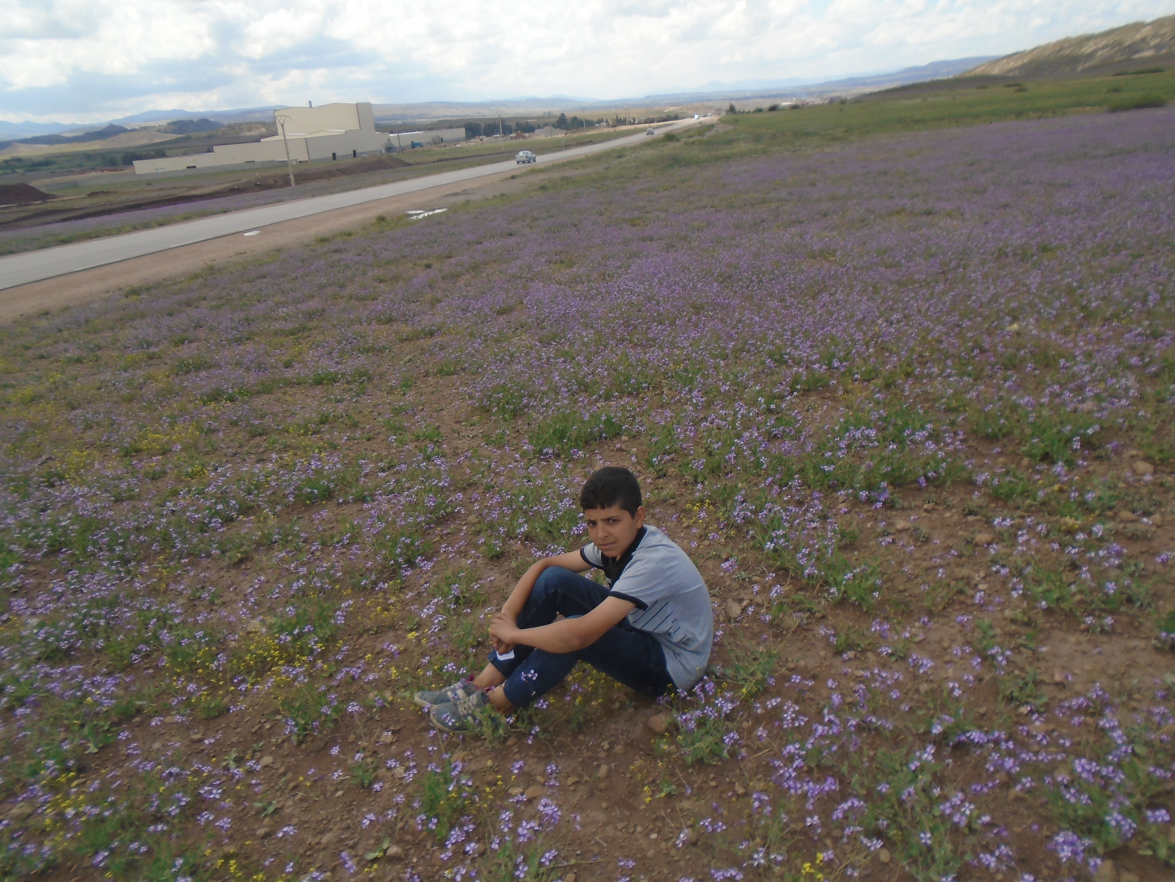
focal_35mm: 26
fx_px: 883
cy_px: 441
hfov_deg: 67.3
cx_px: 588
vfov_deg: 53.1
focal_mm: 4.6
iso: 100
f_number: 3.2
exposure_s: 1/1000
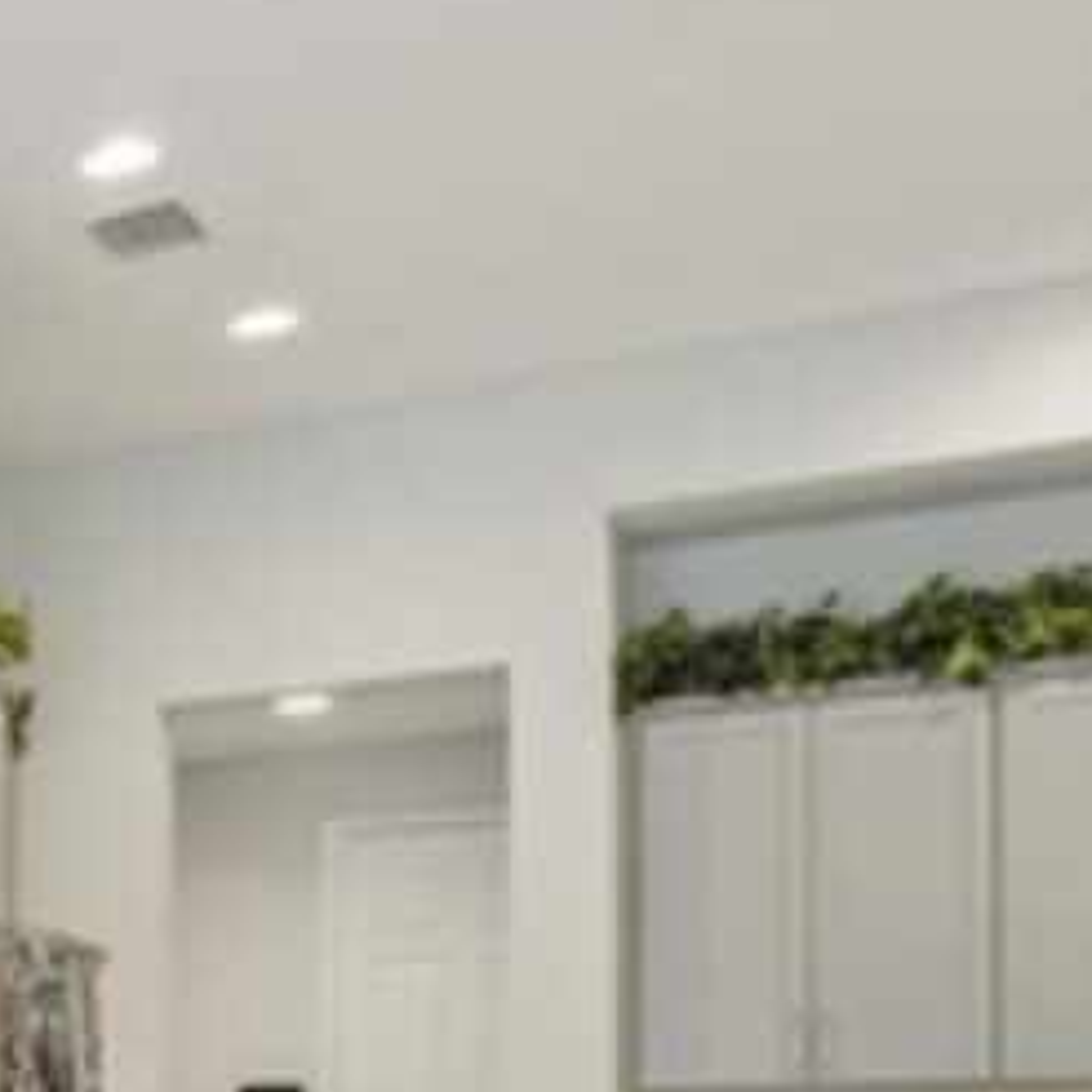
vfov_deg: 24.6
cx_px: -1301
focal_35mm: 66
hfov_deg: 16.5
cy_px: 1150
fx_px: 2355
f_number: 8
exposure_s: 1/10
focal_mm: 14.9
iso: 200
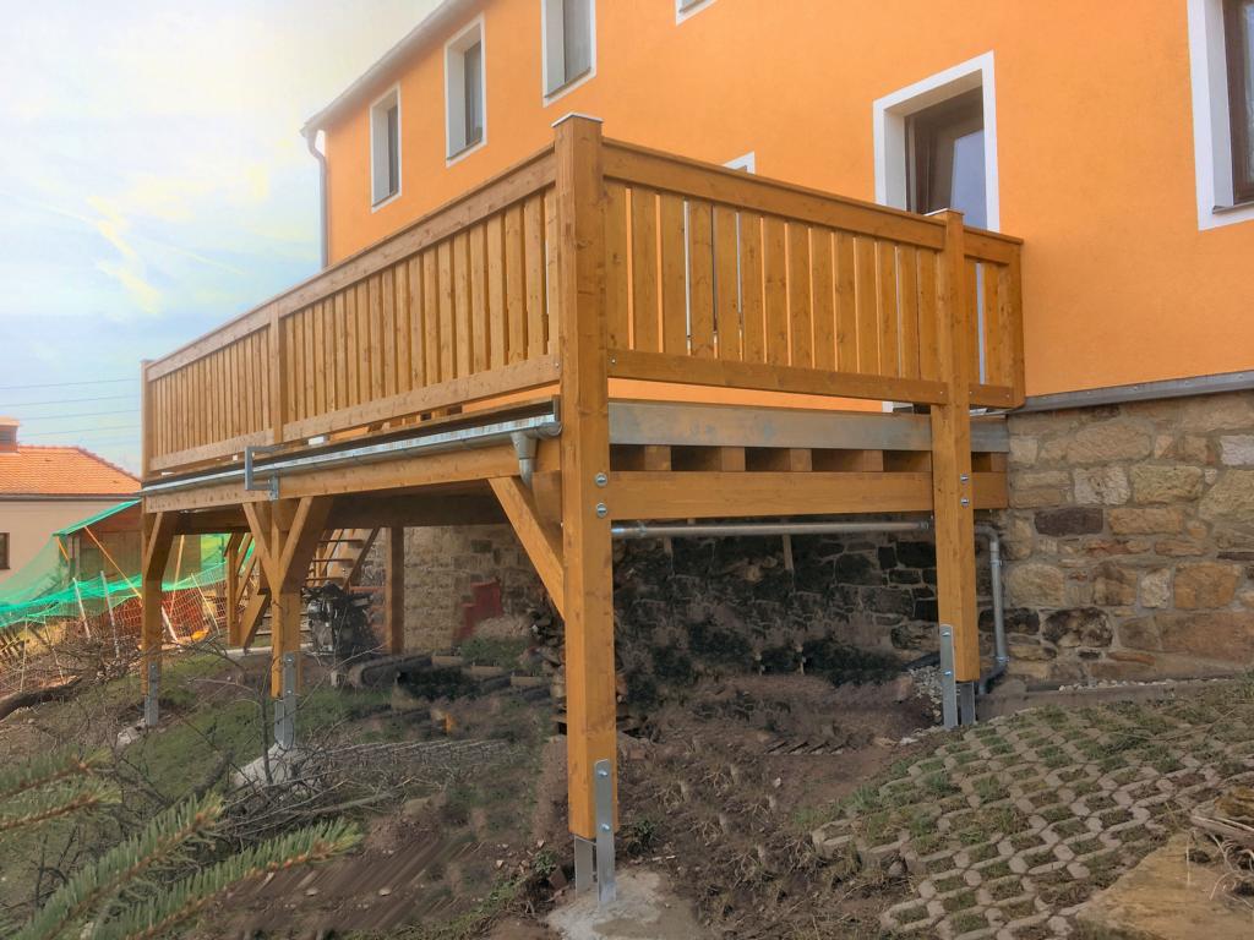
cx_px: 627
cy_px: 470
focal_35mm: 29
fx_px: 1051
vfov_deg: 48.2
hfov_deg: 61.7
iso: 25
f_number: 2.2
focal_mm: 4.15
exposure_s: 1/534
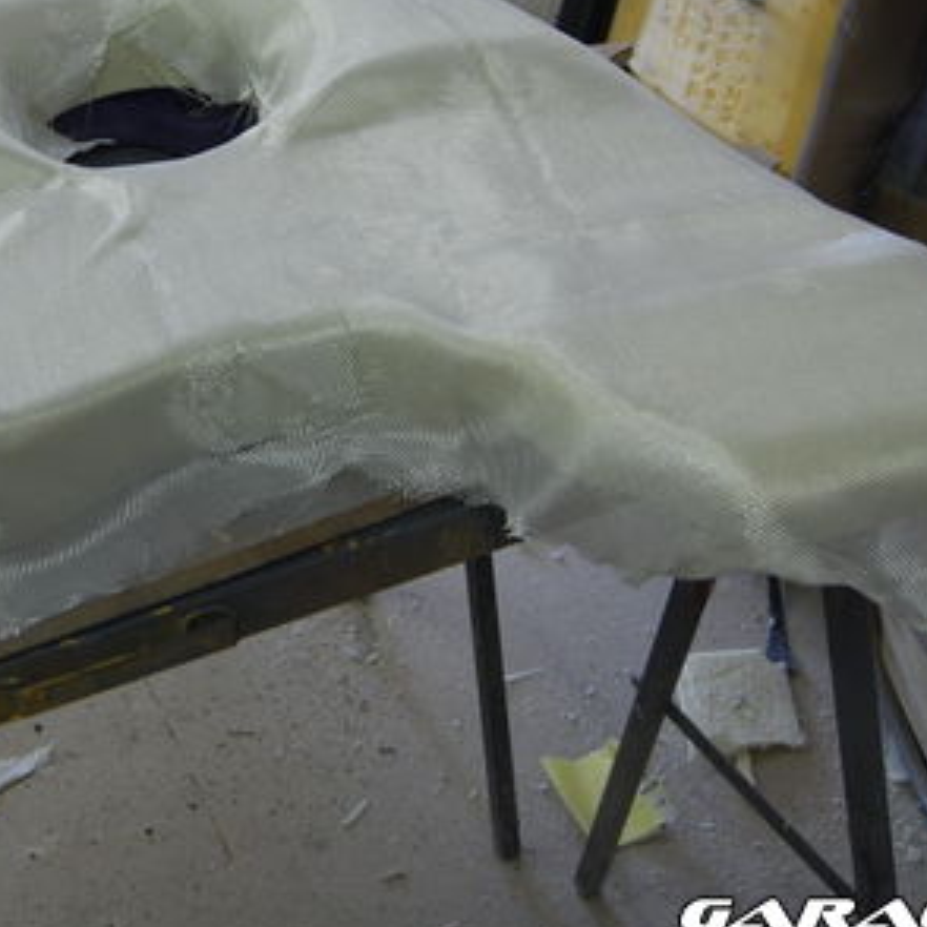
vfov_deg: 27.9
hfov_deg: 27.7
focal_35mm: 61
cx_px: 211
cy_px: 277
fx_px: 1848
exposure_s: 1/30
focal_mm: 22
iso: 560
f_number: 3.8
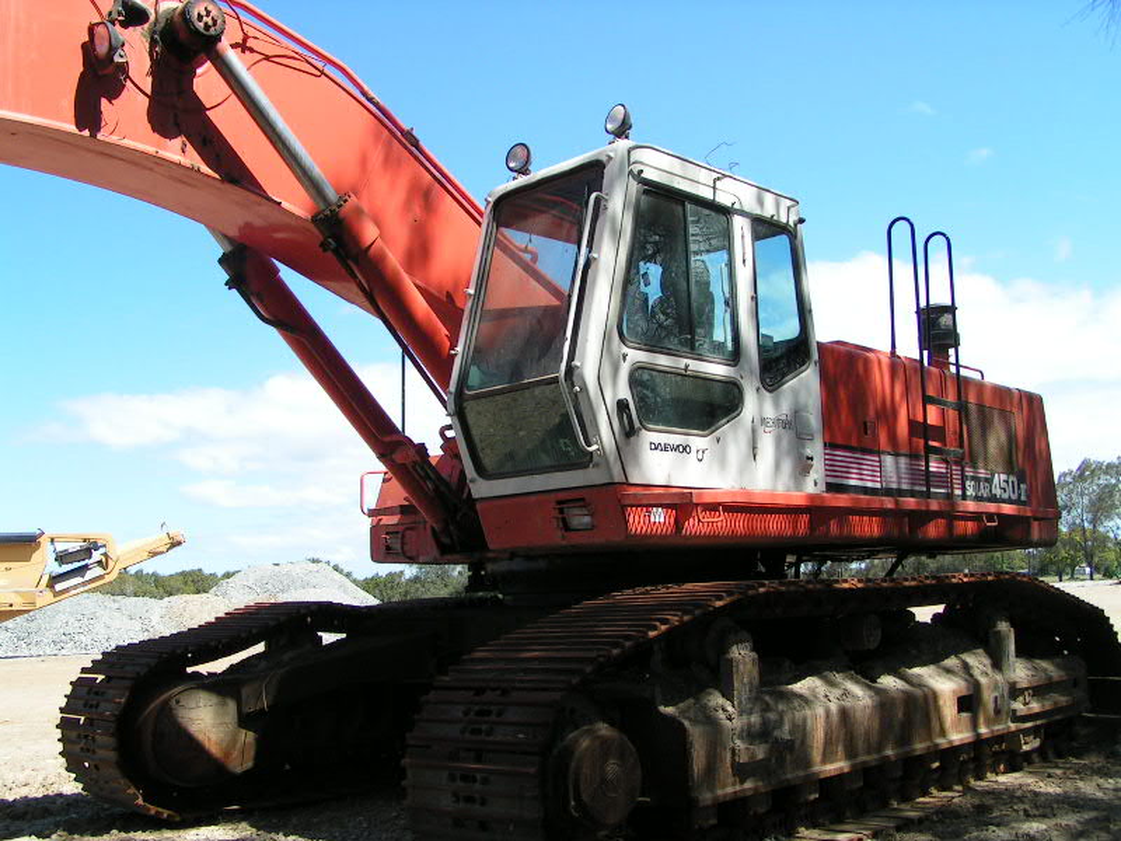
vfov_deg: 37.7
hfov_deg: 49.0
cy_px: 420
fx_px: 1231
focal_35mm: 38
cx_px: 560
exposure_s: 1/320
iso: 50
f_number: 5.6
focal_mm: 5.8
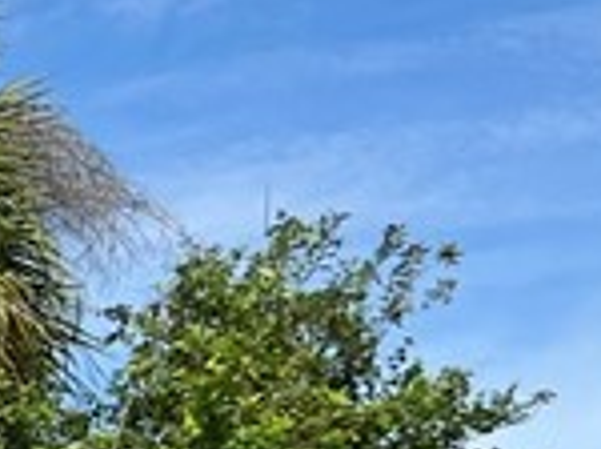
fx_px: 3085
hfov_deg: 9.3
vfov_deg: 8.0
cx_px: -1074
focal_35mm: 178
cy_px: 858
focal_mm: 5.7
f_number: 1.5
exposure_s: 1/5076
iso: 50
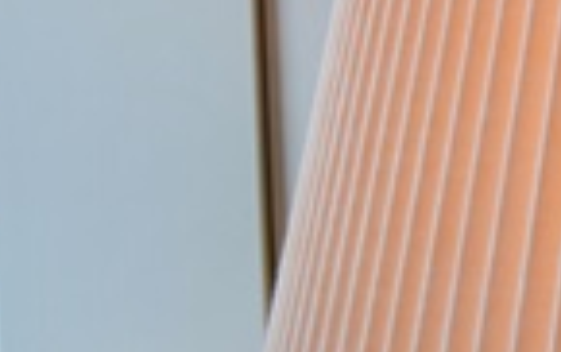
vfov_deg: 8.9
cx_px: 1037
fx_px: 2128
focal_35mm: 139
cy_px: -383
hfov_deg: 13.4
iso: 400
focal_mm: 22
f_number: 4.5
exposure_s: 1/80
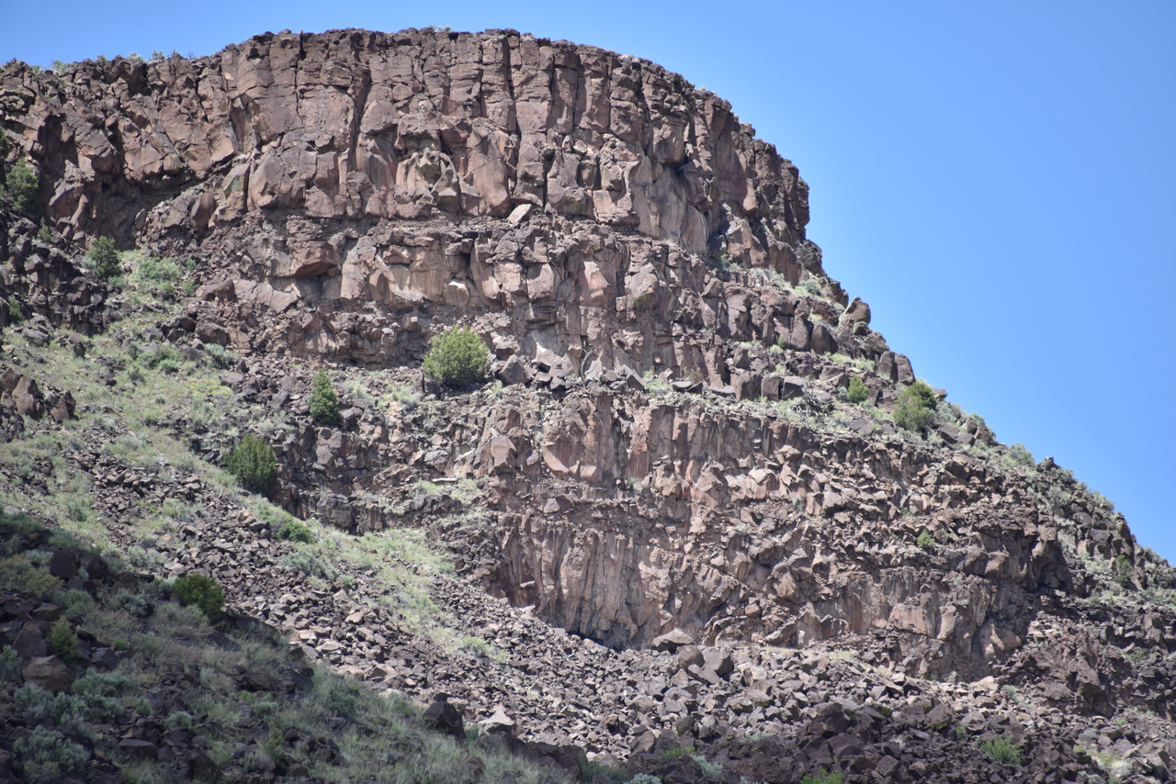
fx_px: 9802
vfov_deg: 4.6
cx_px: 588
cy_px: 392
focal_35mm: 300
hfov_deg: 6.9
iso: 320
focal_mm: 300
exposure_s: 1/640
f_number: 5.6
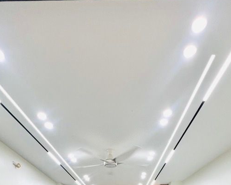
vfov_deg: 39.0
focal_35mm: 26
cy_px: 225
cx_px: 116
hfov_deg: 66.0
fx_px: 178
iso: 80
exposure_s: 1/99
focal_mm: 1.57
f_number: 1.8
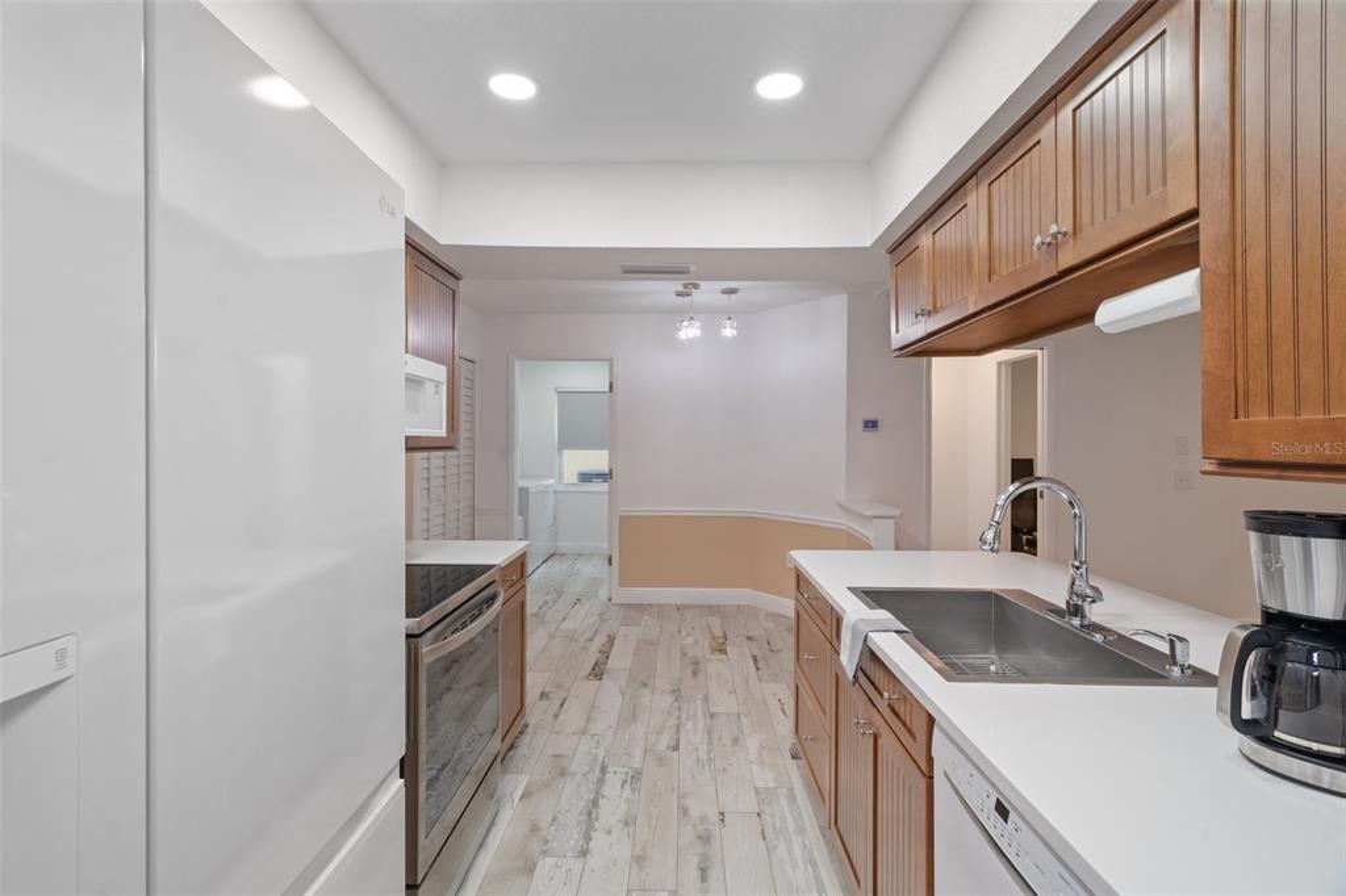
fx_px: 635
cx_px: 673
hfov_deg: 93.3
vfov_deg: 70.4
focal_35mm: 17
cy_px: 448
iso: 320
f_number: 8
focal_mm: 17
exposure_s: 1/1.25
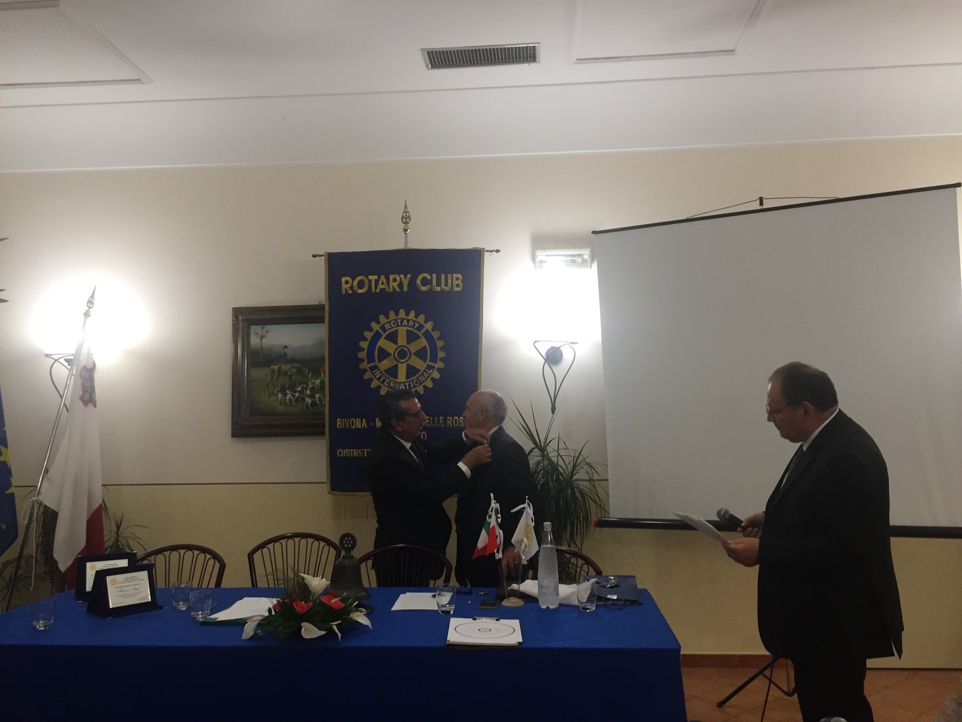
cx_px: 481
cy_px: 361
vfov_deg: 48.2
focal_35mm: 29
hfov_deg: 61.7
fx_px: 806
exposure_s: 1/33
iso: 64
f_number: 2.2
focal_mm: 4.15
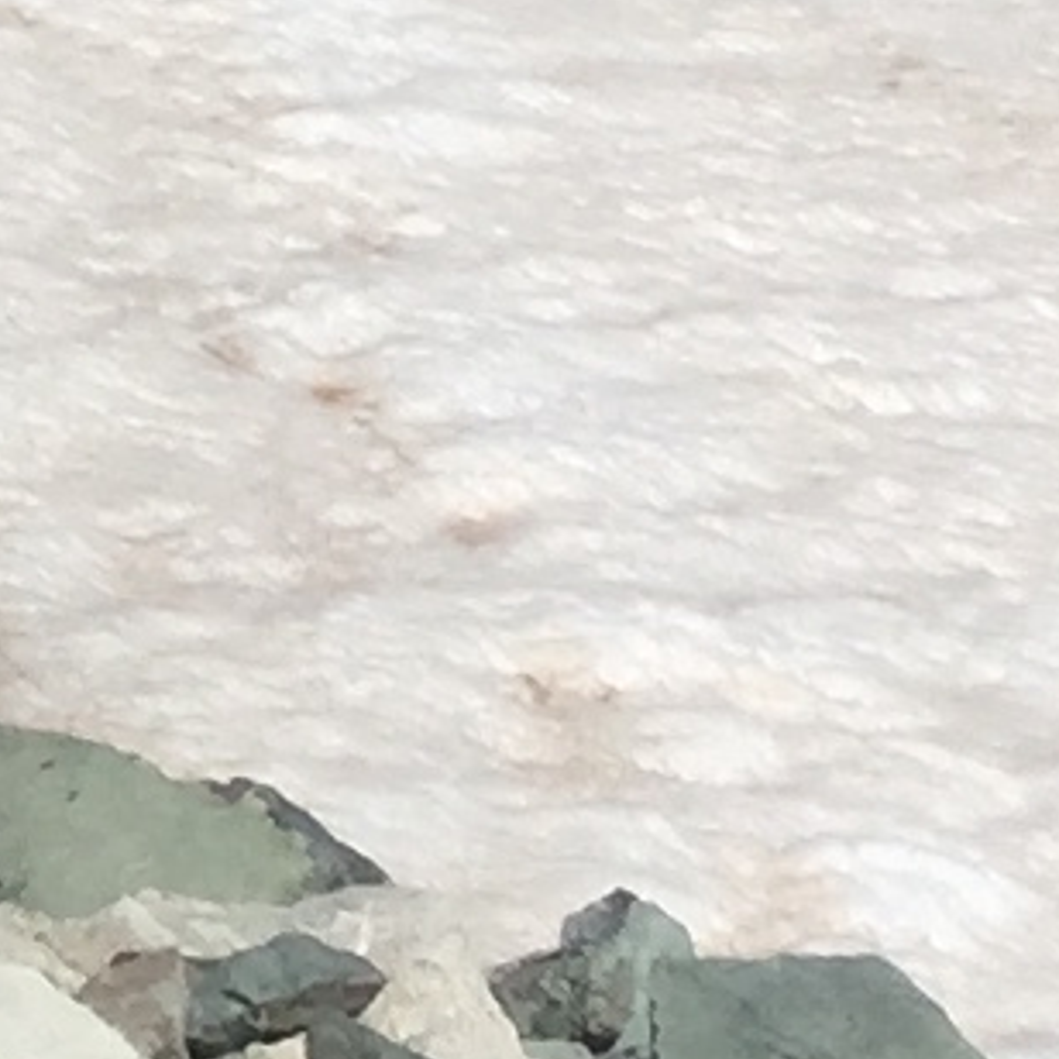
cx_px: -1200
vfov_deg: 6.0
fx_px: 9414
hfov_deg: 6.2
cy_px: -2170
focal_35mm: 272
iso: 32
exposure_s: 1/5650
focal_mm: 4.15
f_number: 2.2
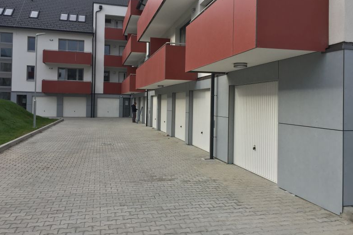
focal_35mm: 31
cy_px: 104
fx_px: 304
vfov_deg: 42.3
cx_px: 173
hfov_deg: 60.3
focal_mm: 4.15
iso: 32
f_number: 2.2
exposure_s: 1/682
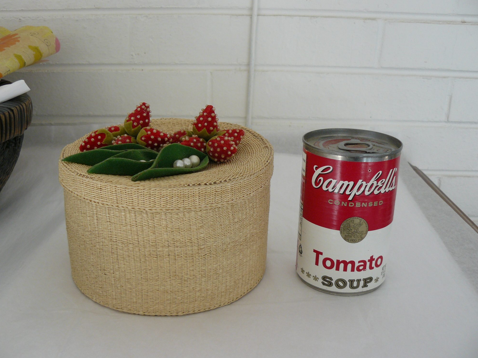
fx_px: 511
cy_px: 176
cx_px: 236
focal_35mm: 37
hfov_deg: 50.1
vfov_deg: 38.7
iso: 100
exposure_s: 1/50
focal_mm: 6
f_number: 2.8
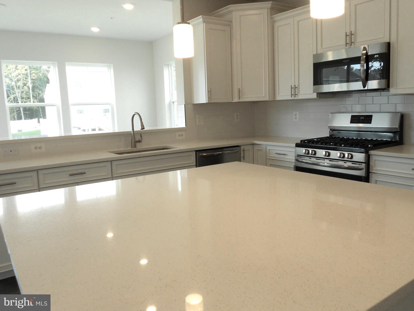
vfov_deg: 48.2
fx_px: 347
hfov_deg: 61.7
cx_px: 207
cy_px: 156
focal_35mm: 29
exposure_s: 1/80
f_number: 3.4
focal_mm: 5.1
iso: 80
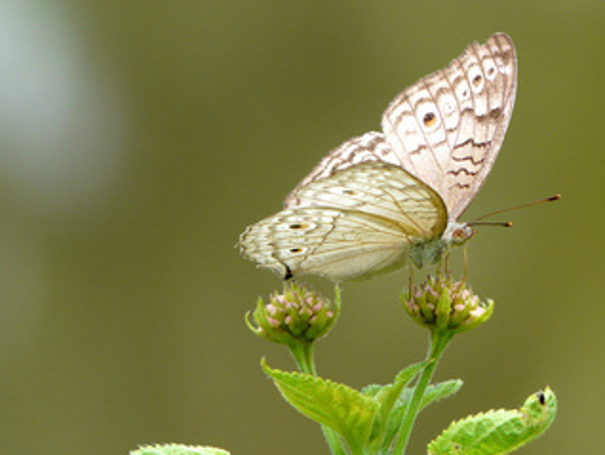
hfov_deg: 2.7
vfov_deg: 2.0
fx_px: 12733
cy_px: 224
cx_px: 373
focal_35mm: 728
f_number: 5
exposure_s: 1/200
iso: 100
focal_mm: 82.8
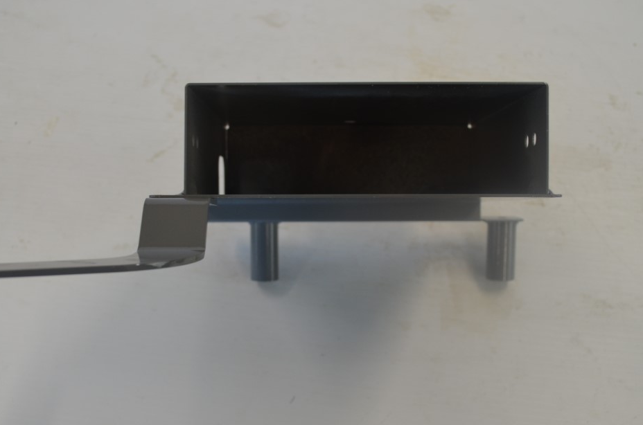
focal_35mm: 45
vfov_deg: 29.7
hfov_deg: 43.7
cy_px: 231
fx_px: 802
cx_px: 293
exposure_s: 1/125
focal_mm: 24
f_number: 5.6
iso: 400
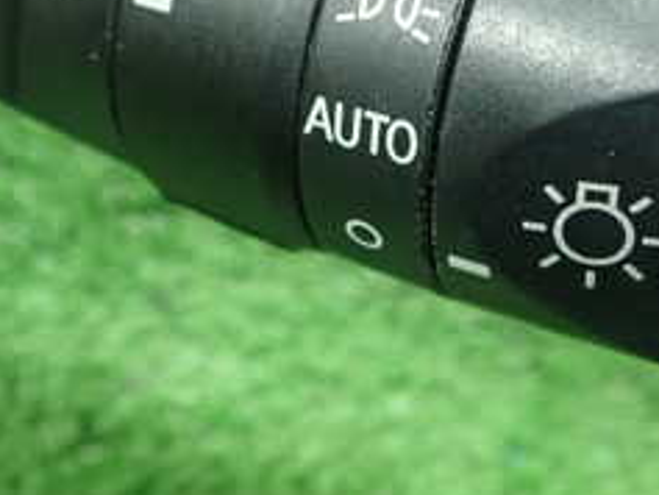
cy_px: 25
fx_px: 1448
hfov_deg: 25.6
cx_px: 336
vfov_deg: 19.0
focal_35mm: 76
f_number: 2.3
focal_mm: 5.5
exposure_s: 1/125
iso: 800
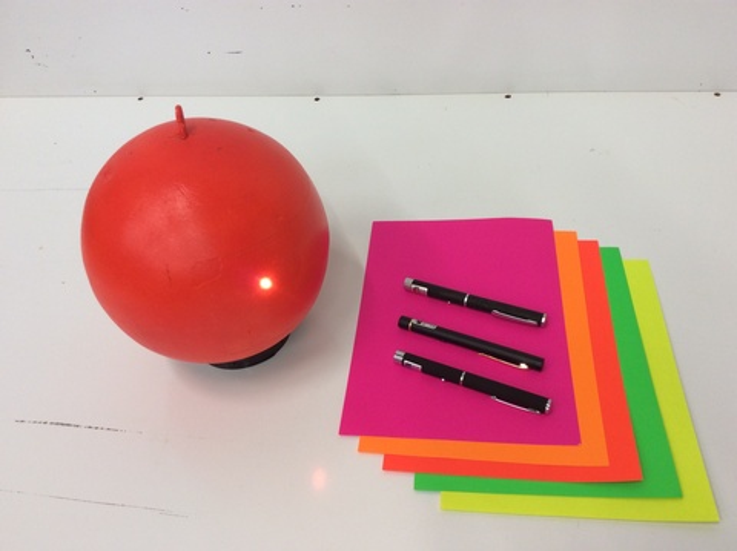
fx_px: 681
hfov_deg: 56.9
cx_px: 368
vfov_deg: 44.1
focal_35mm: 32
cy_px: 276
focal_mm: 3.3
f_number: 2.4
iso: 50
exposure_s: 1/24
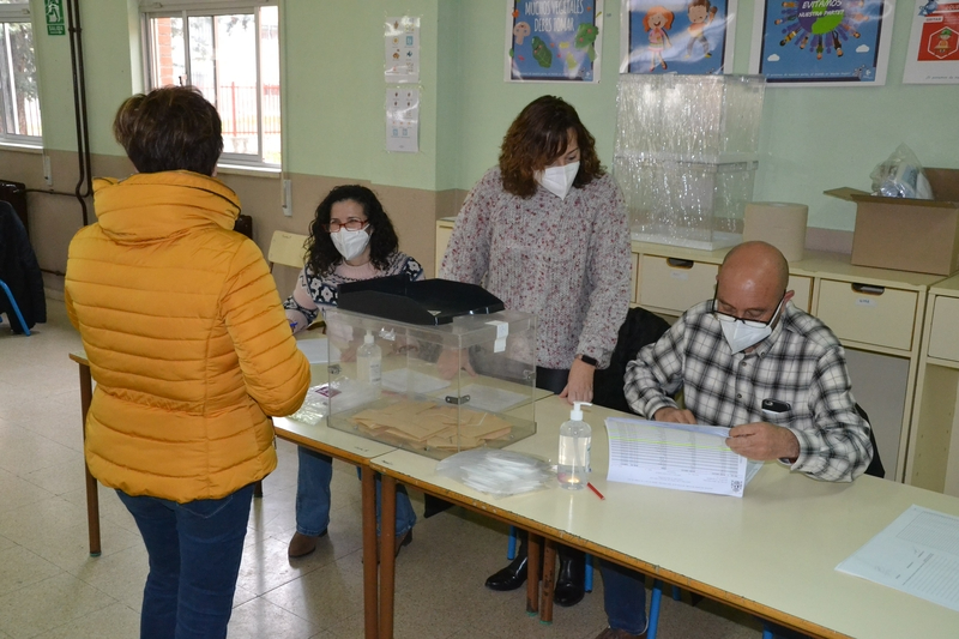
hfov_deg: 51.3
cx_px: 480
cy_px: 320
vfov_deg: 35.5
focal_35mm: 38
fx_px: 999
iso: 3200
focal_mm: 25
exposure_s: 1/200
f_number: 7.1
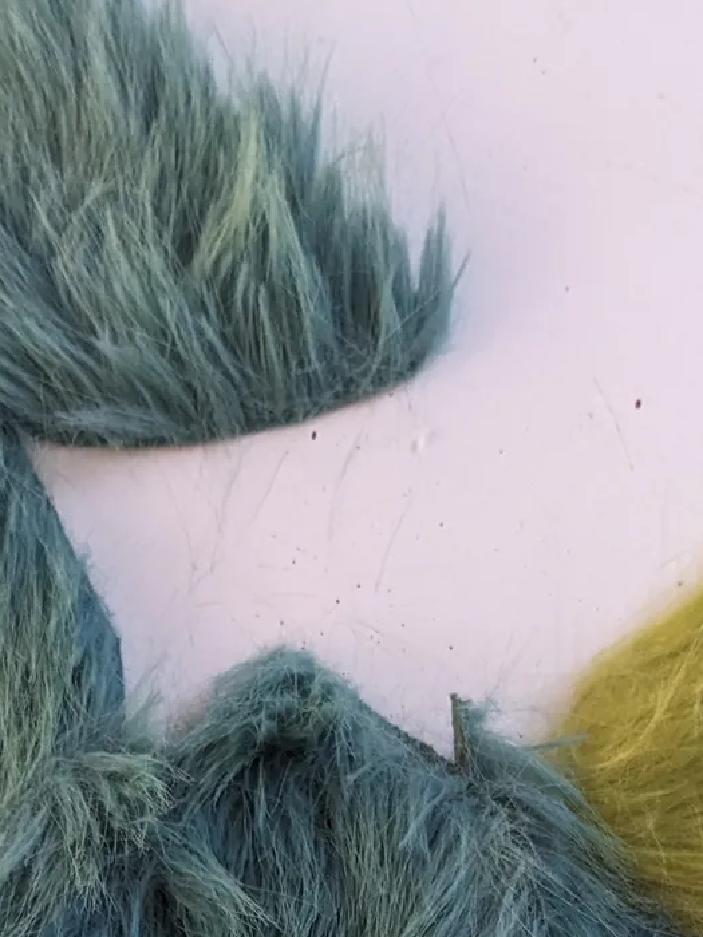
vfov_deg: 21.5
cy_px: 1329
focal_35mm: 79
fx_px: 2139
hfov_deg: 18.6
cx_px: 244
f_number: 1.73
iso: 179
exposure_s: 1/29.4
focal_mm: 4.38
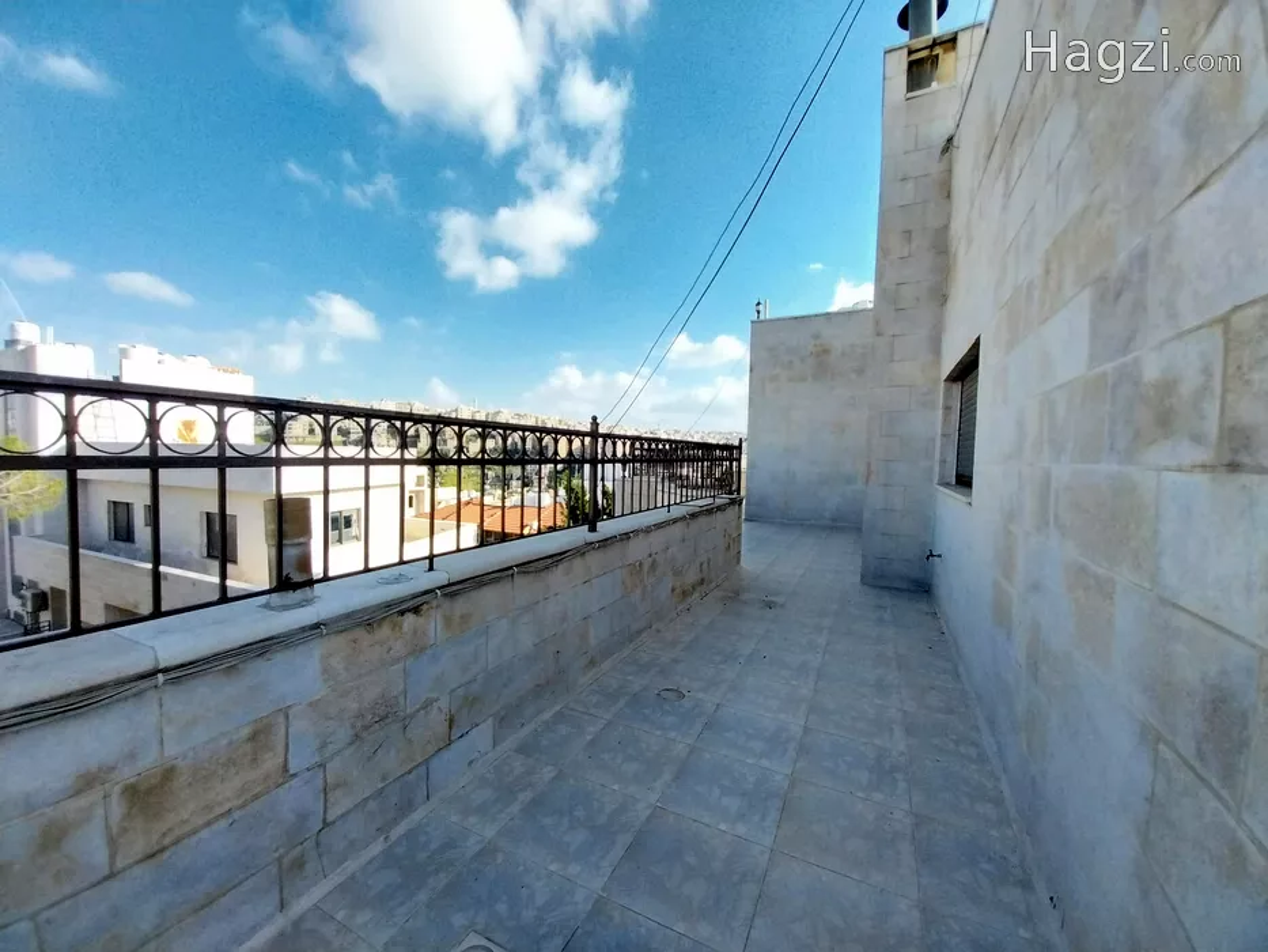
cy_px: 476
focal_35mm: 13
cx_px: 634
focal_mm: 1.3
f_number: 2.2
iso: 64
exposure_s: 1/305
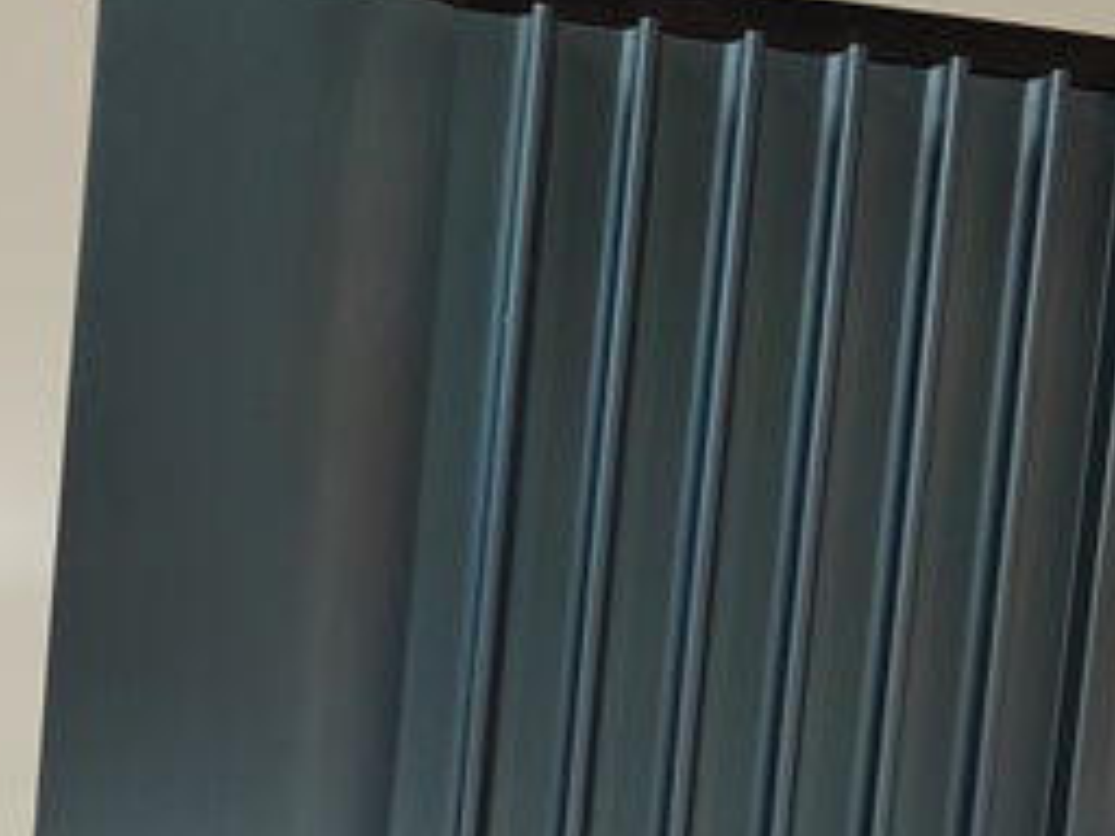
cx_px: 497
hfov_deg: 42.0
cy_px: 581
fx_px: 1449
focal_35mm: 45
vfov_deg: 31.8
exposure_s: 1/100
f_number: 1.9
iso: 1963
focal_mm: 5.52
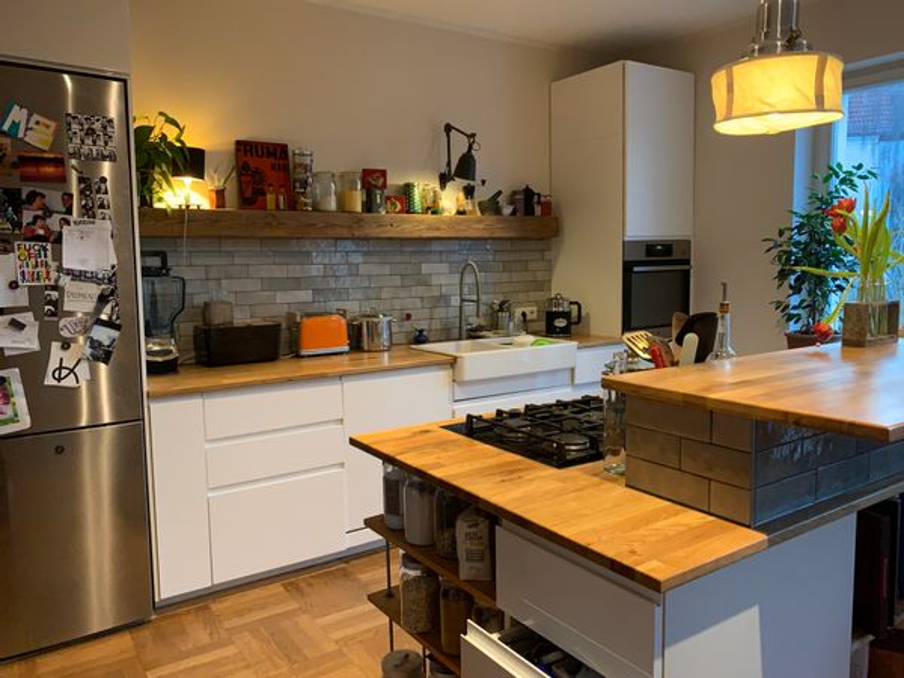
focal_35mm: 26
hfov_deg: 67.3
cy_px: 339
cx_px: 452
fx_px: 679
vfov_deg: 53.1
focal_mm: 4.25
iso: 250
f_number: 1.8
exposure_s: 1/33
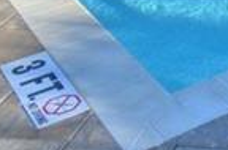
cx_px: 391
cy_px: -317
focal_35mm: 107
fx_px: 675
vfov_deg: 9.5
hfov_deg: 16.5
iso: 400
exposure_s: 1/1000
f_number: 8
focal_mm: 10
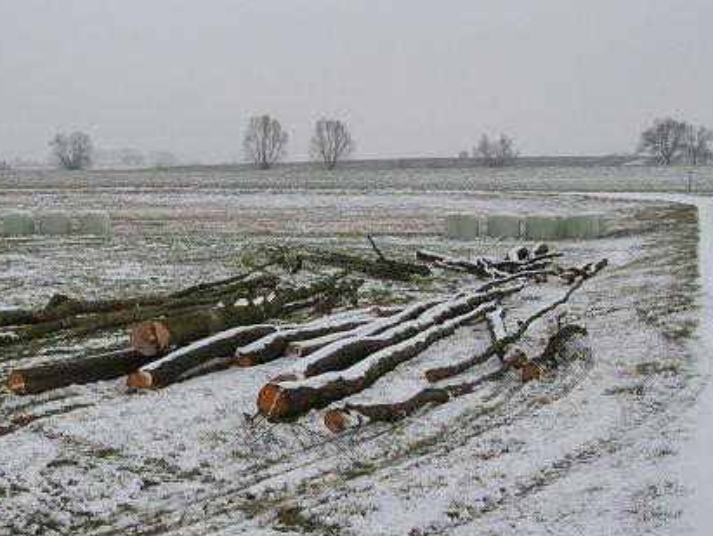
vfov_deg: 26.1
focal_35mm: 56
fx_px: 1154
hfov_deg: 33.8
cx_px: 198
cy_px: 276
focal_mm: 6
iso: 80
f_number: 4.8
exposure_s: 1/705
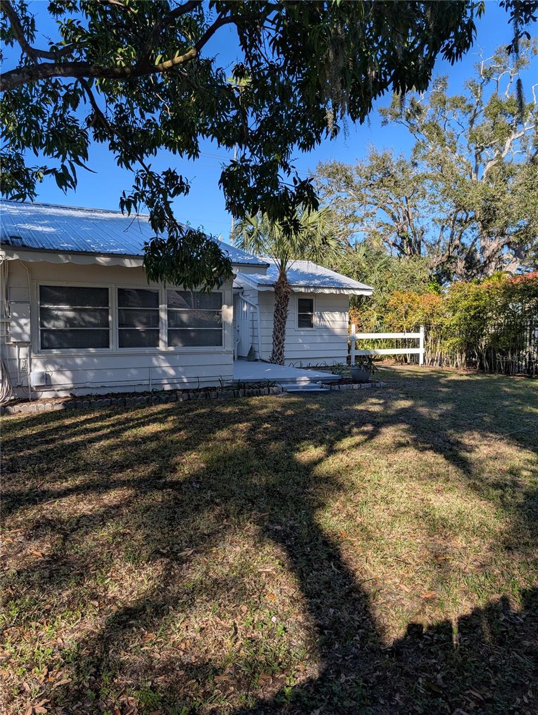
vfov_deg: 71.5
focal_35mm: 24
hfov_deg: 56.9
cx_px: 269
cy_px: 358
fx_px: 496
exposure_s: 1/849
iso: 22
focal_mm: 6.9
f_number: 1.68
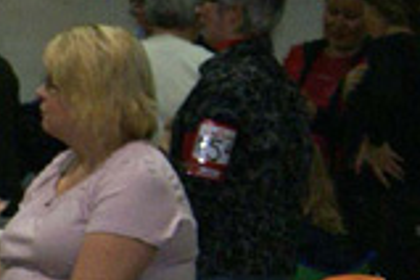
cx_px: -528
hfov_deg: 3.9
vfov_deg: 2.6
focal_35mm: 527
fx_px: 6148
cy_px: 355
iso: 400
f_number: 5.6
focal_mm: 70
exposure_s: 1/125
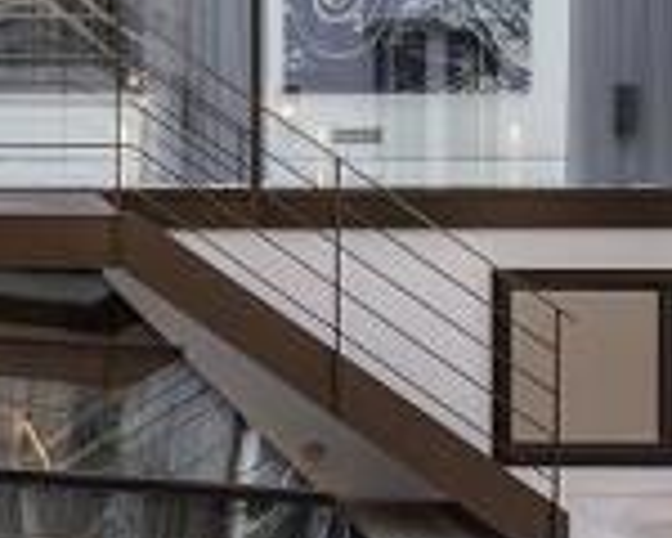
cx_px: -193
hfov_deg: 16.9
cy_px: -11
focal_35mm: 107
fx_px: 2128
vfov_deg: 14.2
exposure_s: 1/100
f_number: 5
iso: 320
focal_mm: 24
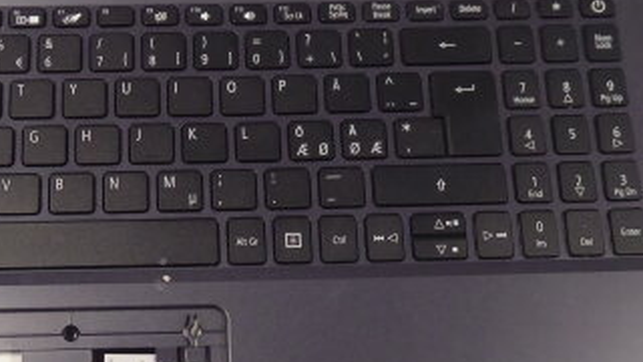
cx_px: 185
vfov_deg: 23.1
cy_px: 296
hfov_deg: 39.8
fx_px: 870
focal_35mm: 51
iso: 400
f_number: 3.3
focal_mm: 4.3
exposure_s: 1/50
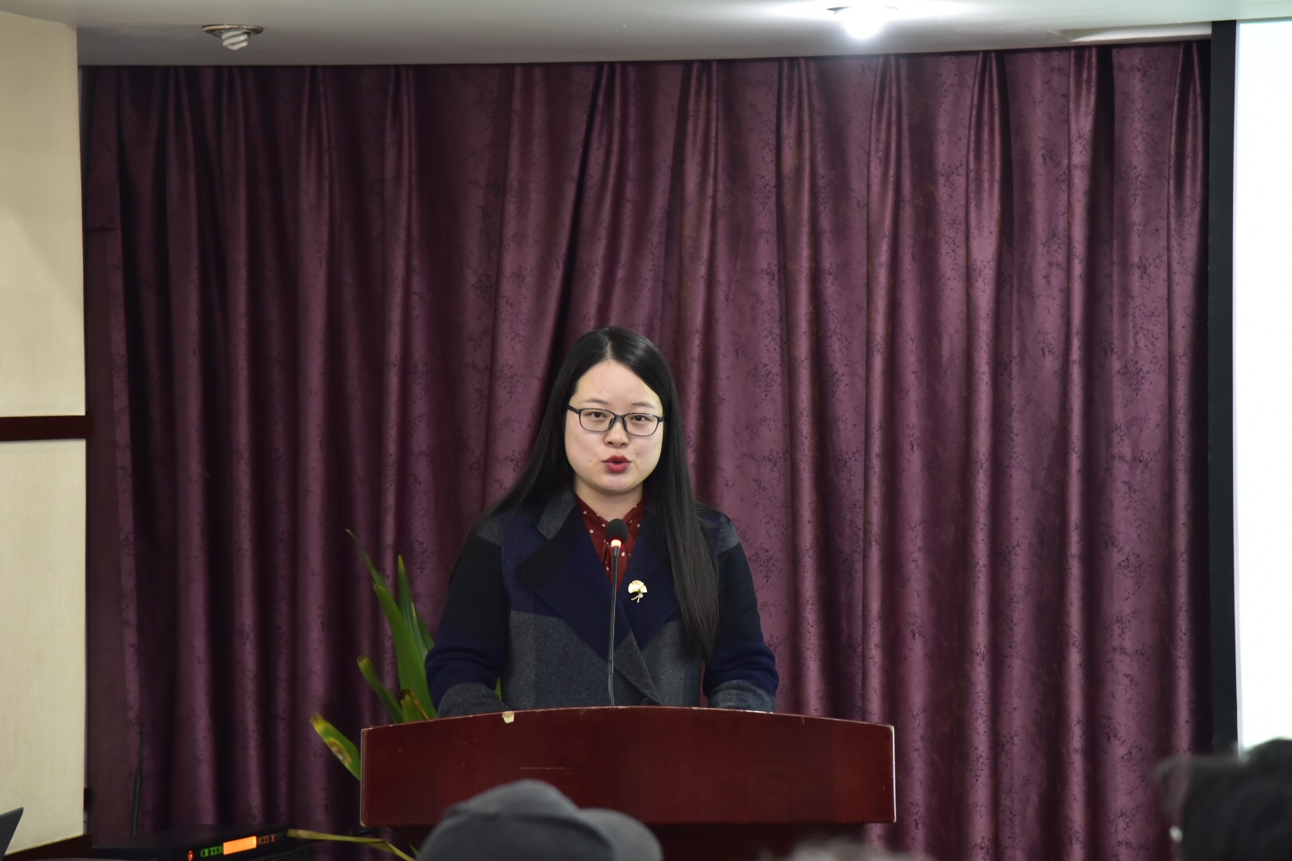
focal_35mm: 120
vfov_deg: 11.4
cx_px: 646
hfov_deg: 17.1
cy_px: 430
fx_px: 4306
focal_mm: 120
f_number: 5.6
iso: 1600
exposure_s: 1/30
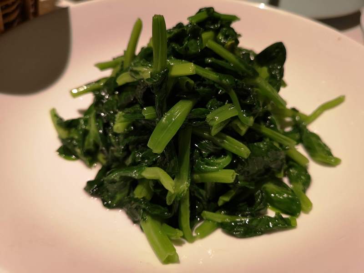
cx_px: 182
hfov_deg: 65.3
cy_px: 136
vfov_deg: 51.4
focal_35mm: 27
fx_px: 284
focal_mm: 3.95
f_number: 1.8
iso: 400
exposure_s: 1/100
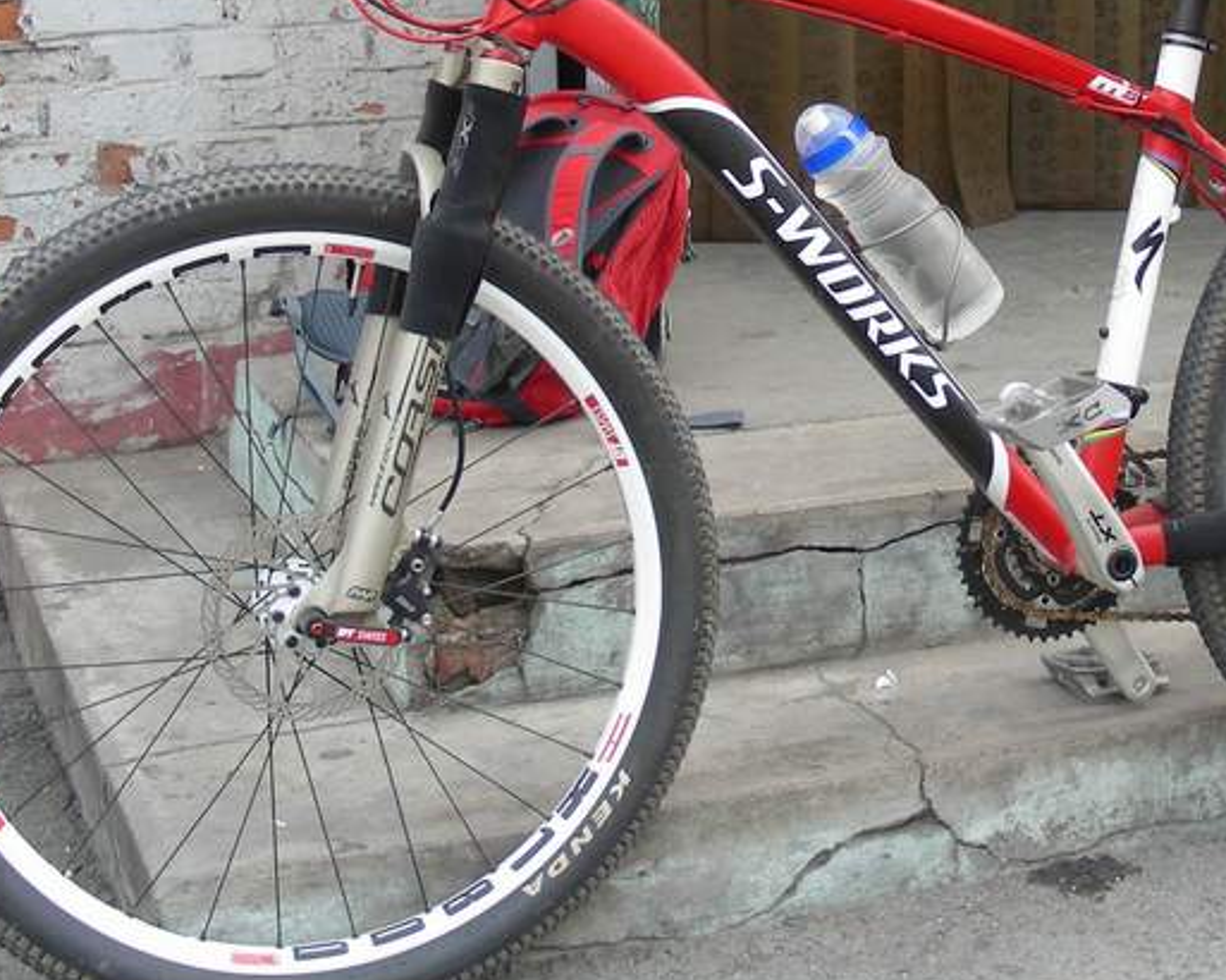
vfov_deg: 21.3
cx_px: 825
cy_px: 220
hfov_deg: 26.6
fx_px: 2575
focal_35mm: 71
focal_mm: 6.8
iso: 50
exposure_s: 1/90.3
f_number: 3.5
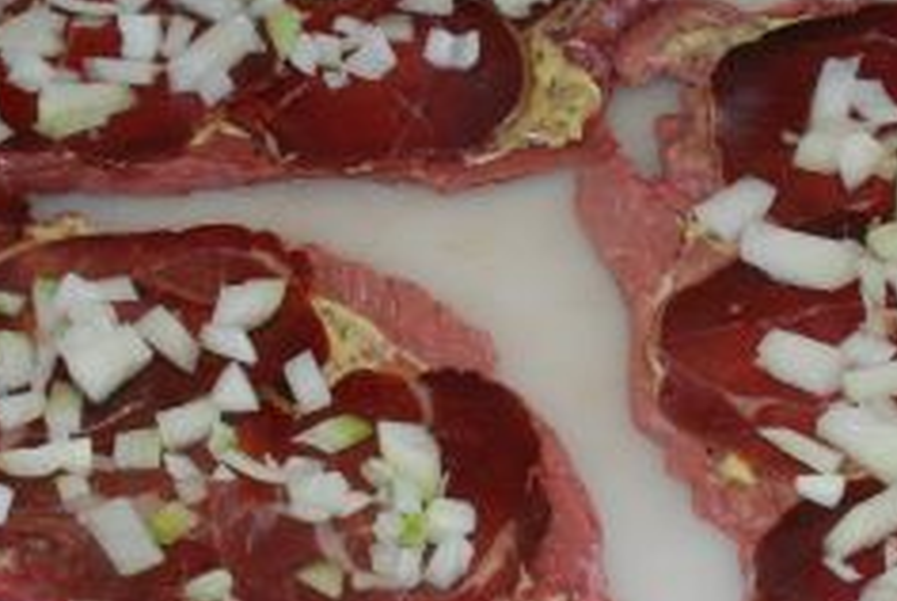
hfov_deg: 18.2
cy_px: 316
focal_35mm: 112
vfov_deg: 12.3
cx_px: 555
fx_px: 2794
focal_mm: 22
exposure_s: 1/60
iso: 400
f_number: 4
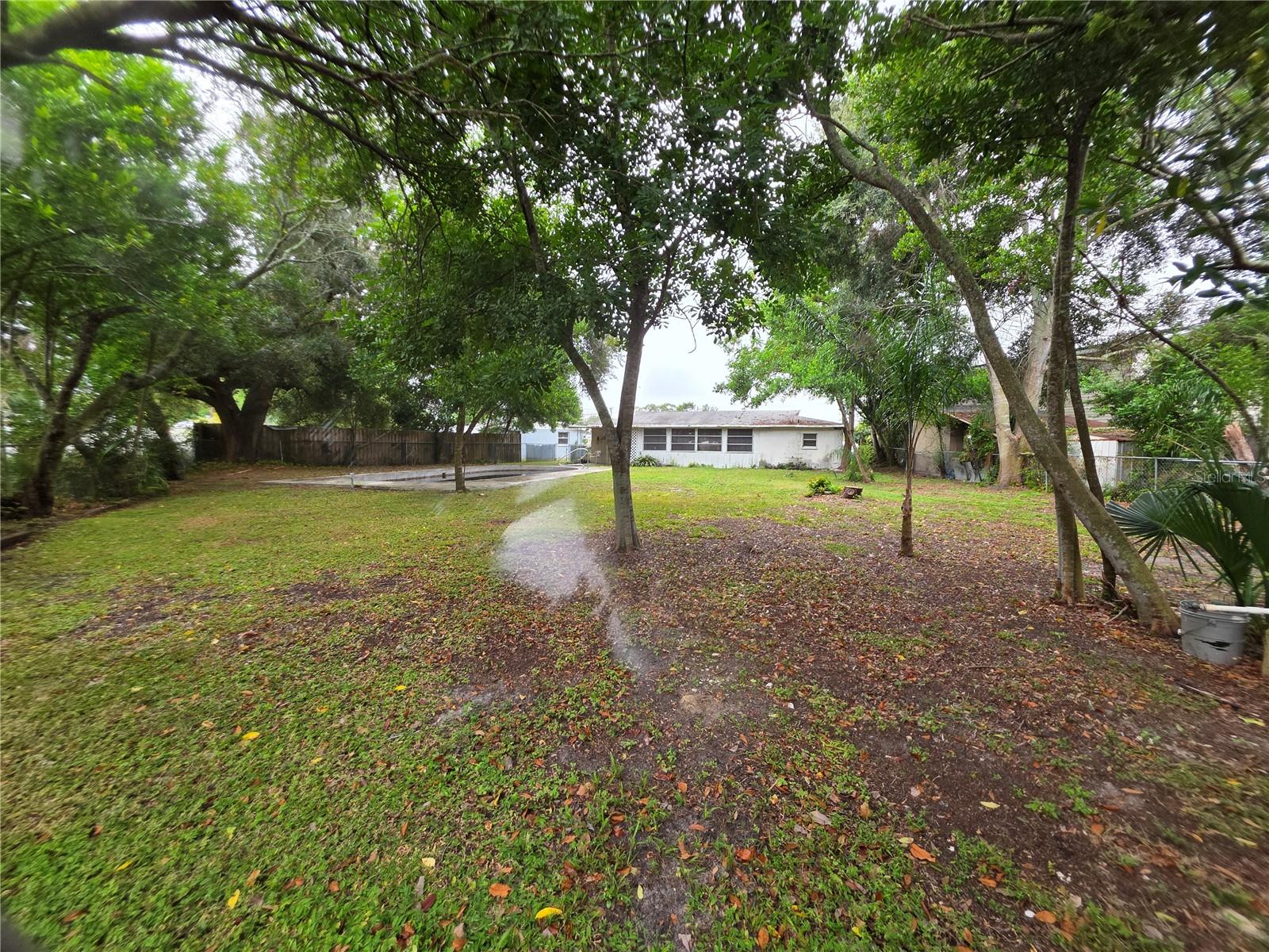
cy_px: 476
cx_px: 634
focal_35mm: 13
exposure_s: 1/132
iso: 40
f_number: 1.9
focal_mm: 2.2
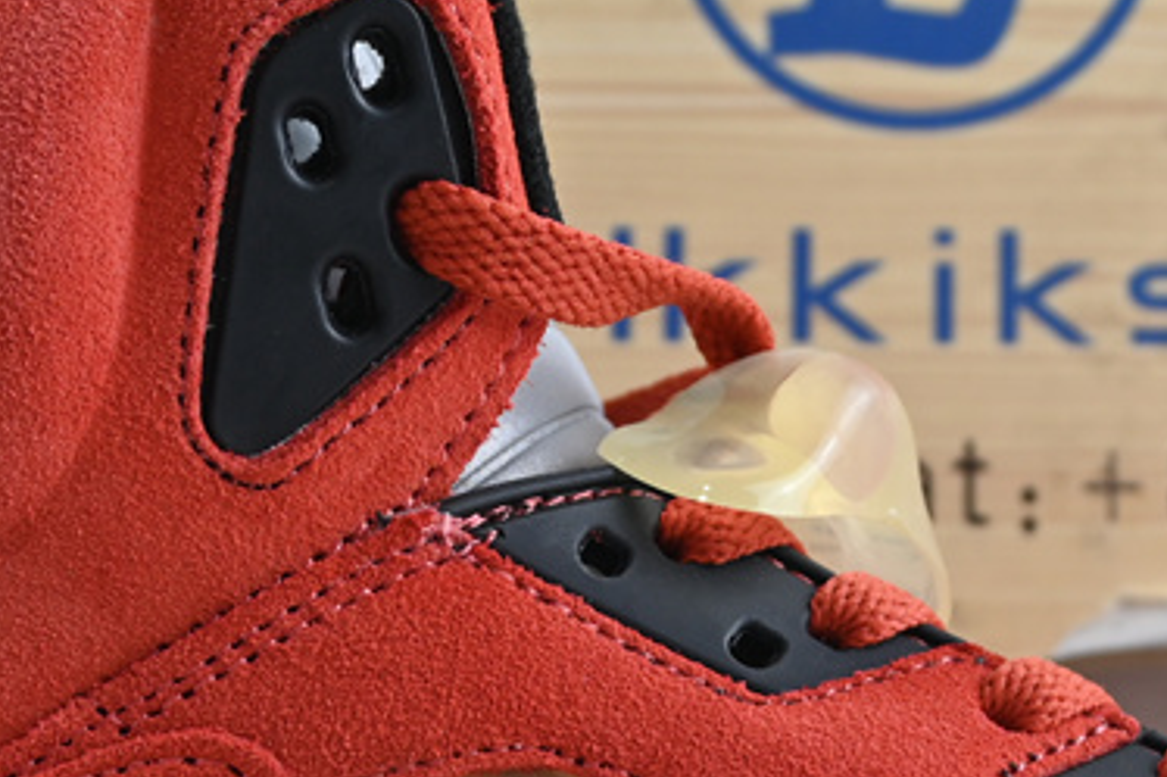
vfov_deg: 9.7
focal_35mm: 140
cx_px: 883
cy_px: 930
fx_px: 4523
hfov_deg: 14.6
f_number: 4.8
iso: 100
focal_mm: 29
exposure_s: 1/40
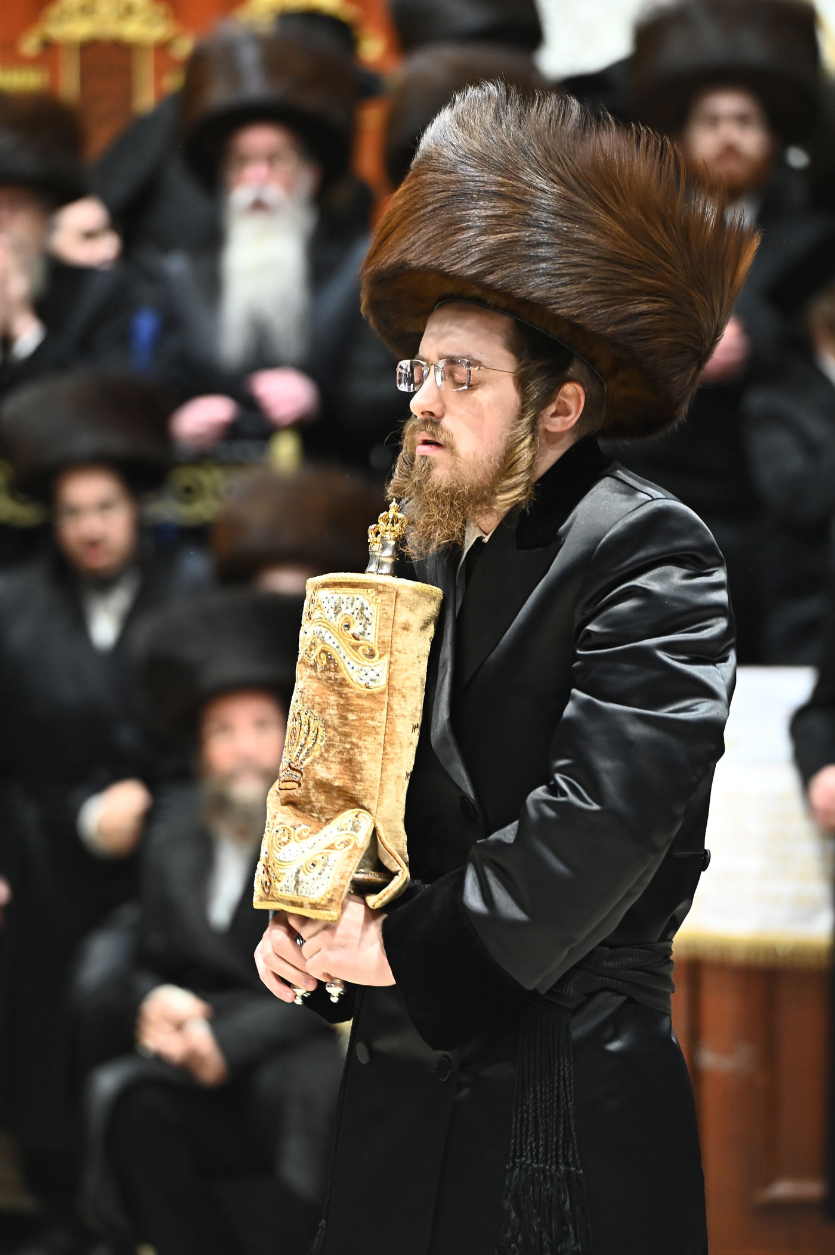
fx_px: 6967
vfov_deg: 10.3
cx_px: 418
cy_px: 628
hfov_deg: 6.9
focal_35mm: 200
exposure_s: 1/160
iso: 2500
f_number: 5
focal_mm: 200
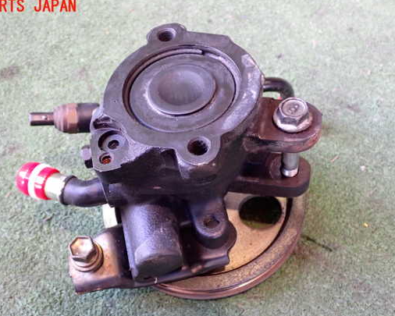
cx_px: 169
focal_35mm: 44
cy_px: 172
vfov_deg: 34.1
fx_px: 514
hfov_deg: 41.9
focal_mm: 6.83
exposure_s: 1/40
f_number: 2.7
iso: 640
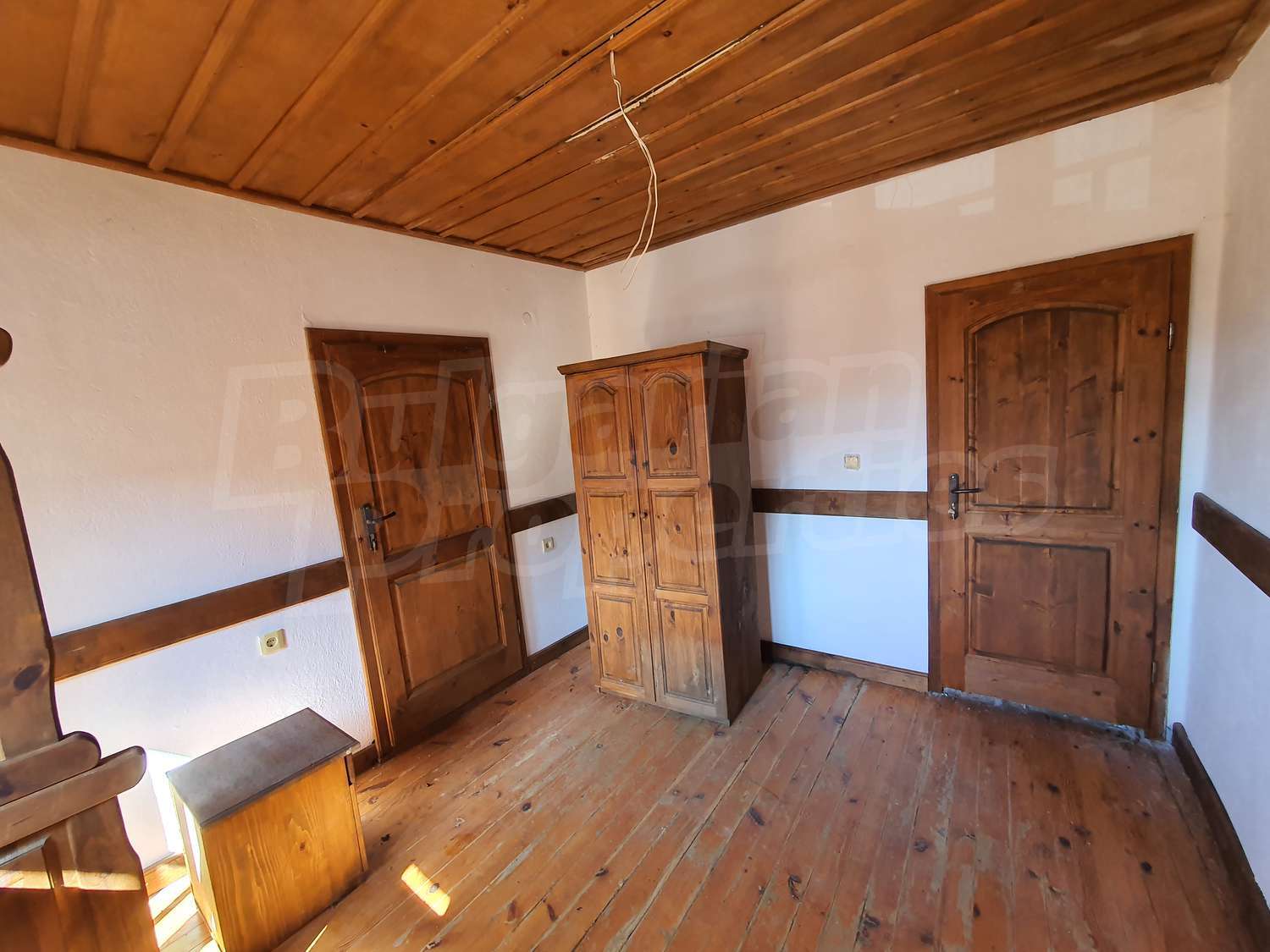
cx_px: 635
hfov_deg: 106.2
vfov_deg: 89.9
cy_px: 476
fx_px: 477
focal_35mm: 13
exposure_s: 1/50
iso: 160
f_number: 2.2
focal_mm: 1.8
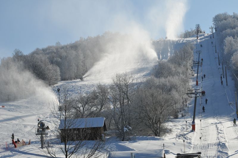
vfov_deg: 13.0
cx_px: 119
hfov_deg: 19.5
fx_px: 693
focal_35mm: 105
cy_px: 79
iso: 200
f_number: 13
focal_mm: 70
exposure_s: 1/640
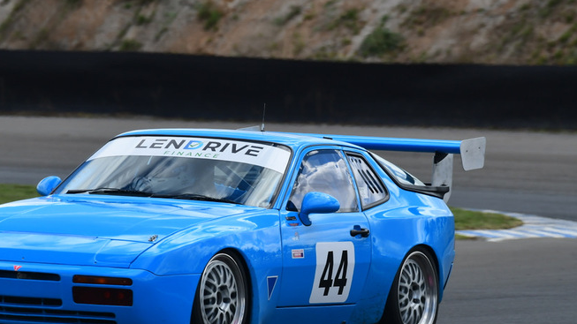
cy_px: 169
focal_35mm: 732
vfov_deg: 1.7
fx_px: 11197
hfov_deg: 3.0
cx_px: 232
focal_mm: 380
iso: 400
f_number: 10
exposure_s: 1/640
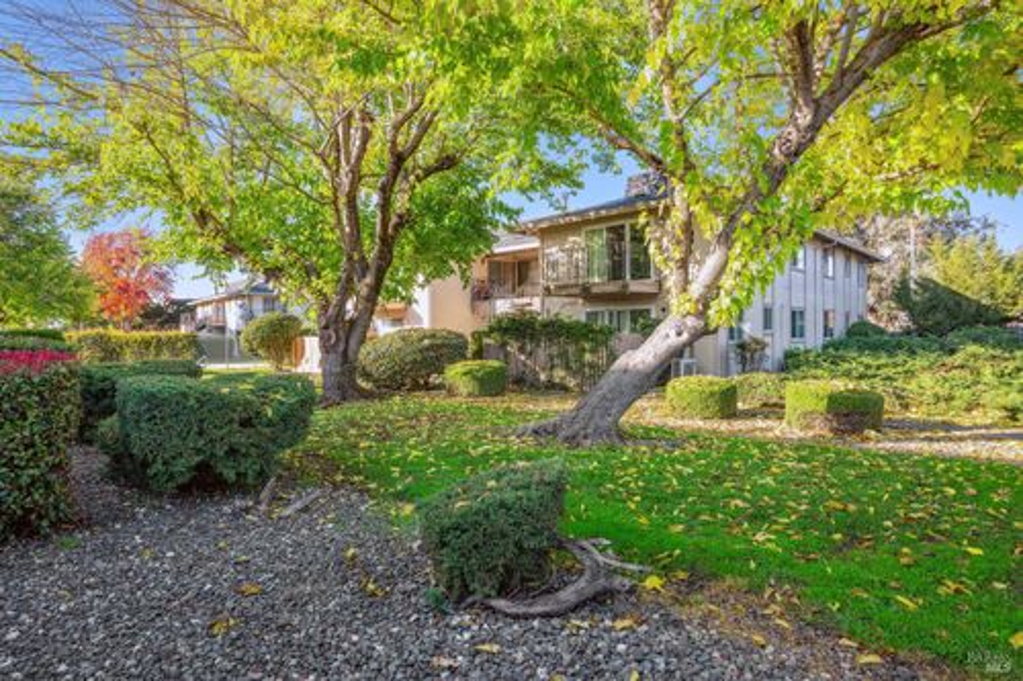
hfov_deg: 85.4
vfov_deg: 63.2
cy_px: 340
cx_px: 512
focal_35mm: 20
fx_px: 554
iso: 250
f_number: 9
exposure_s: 1/40
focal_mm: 19.5
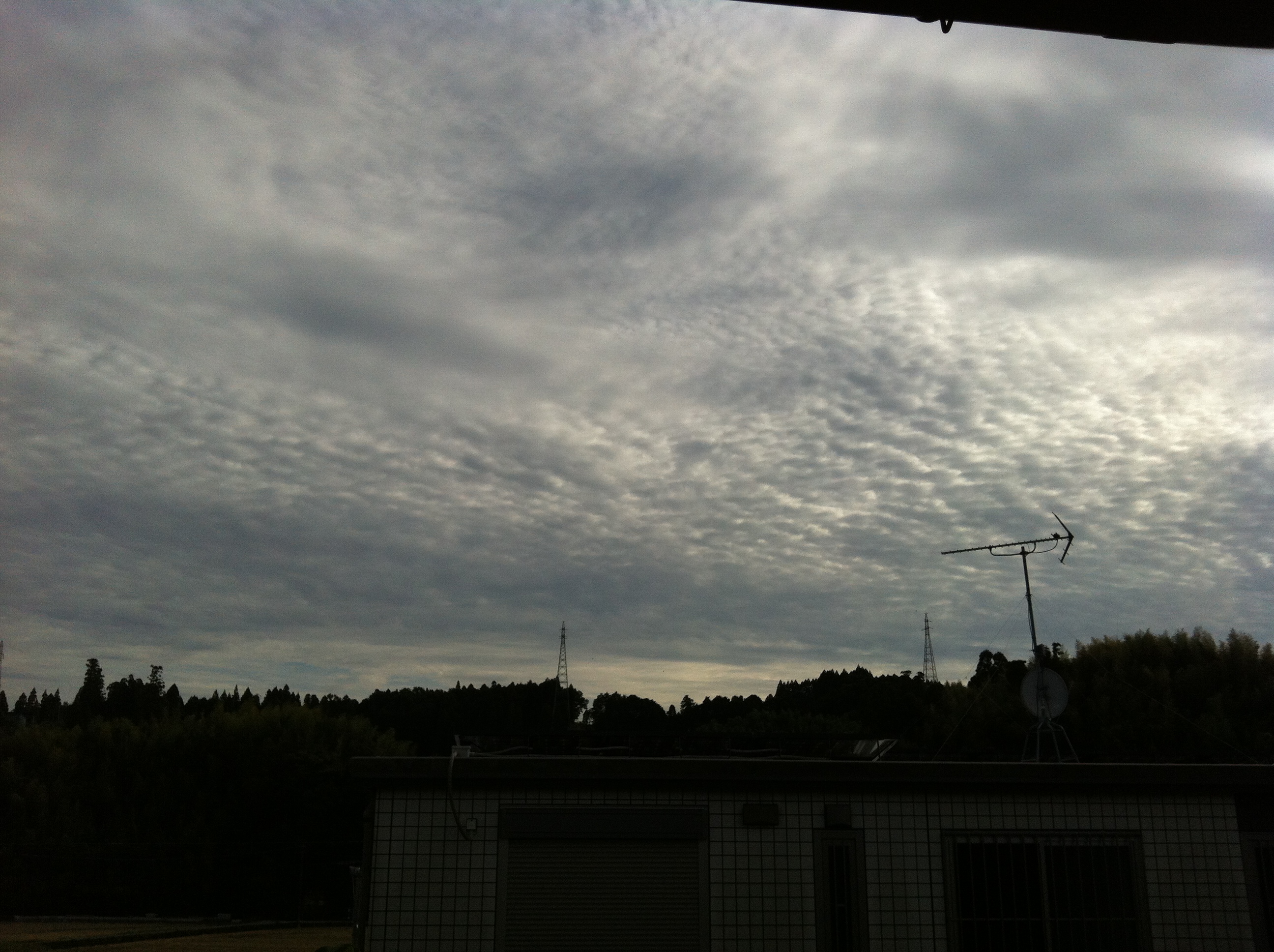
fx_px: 1286
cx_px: 637
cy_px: 476
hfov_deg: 52.7
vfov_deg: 40.6
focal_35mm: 35
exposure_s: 1/4309
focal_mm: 3.85
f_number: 2.8
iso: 80
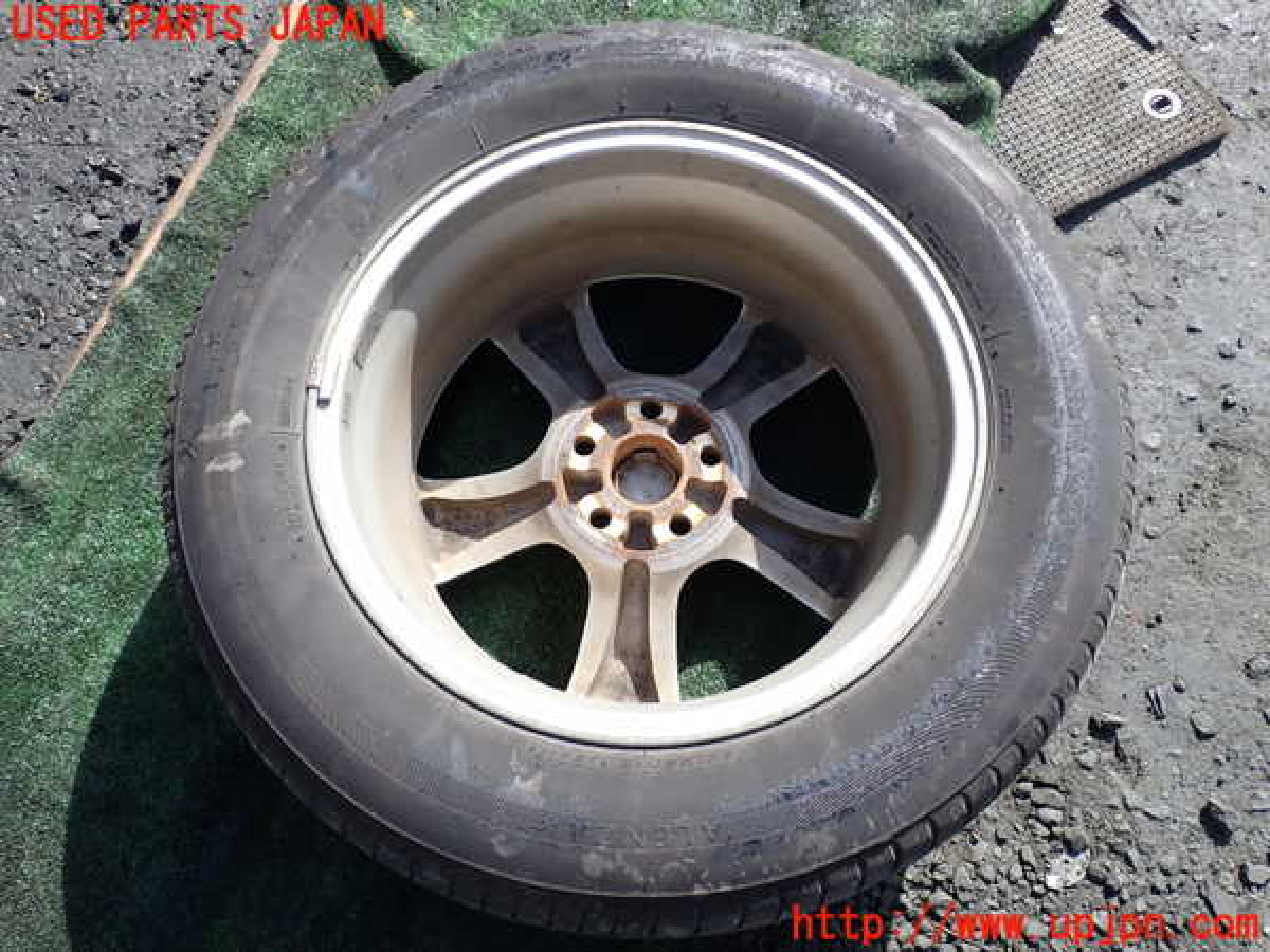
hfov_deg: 60.0
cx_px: 635
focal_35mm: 30
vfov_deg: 46.8
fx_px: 1101
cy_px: 476
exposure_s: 1/400
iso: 100
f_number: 3.2
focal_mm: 5.4
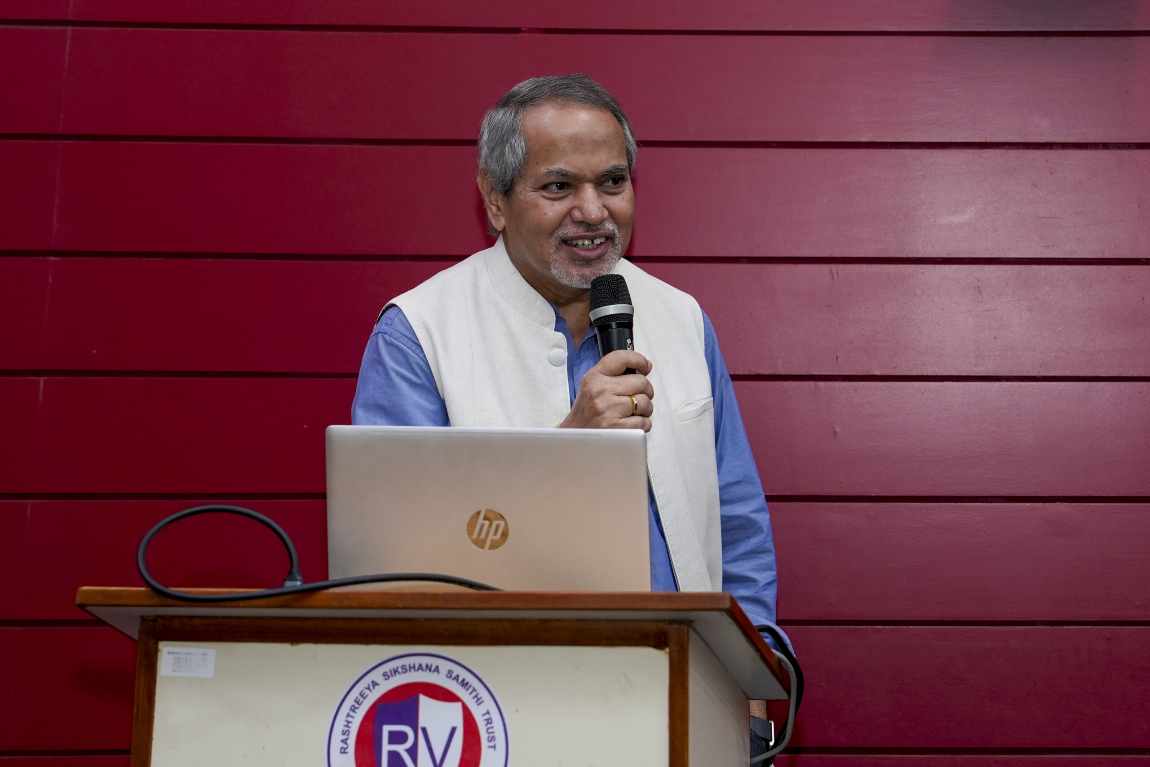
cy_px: 384
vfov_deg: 15.0
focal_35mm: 91
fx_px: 2907
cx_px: 575
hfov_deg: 22.4
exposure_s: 1/125
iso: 1000
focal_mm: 61
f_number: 4
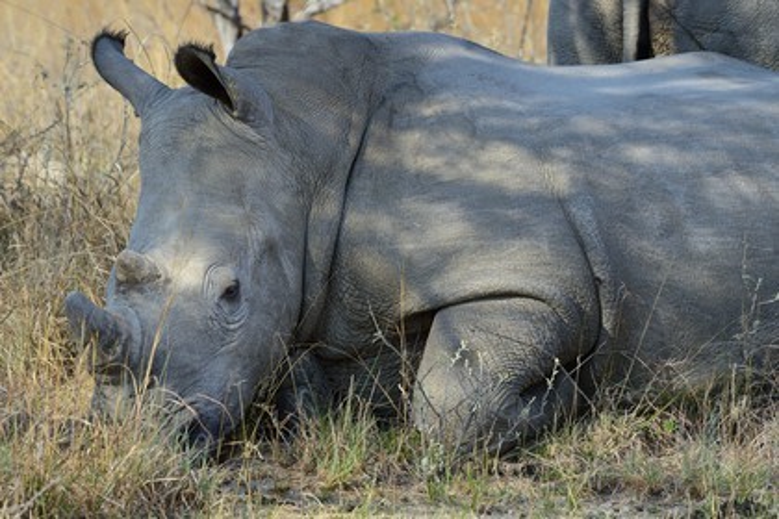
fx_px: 6058
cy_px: 260
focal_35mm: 280
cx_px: 390
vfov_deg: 4.9
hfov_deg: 7.4
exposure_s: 1/500
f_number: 9
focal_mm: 280
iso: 400
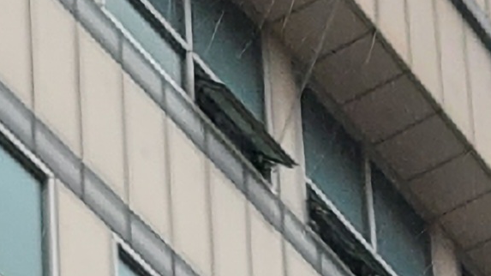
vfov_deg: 5.4
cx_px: 222
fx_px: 2174
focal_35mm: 167
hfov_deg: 12.9
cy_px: 1430
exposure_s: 1/120
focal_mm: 5.4
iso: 50
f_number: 1.8
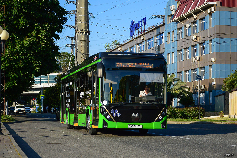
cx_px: 118
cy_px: 79
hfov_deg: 27.0
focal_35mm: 75
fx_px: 494
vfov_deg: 18.2
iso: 200
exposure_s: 1/800
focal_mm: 50
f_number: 5.6
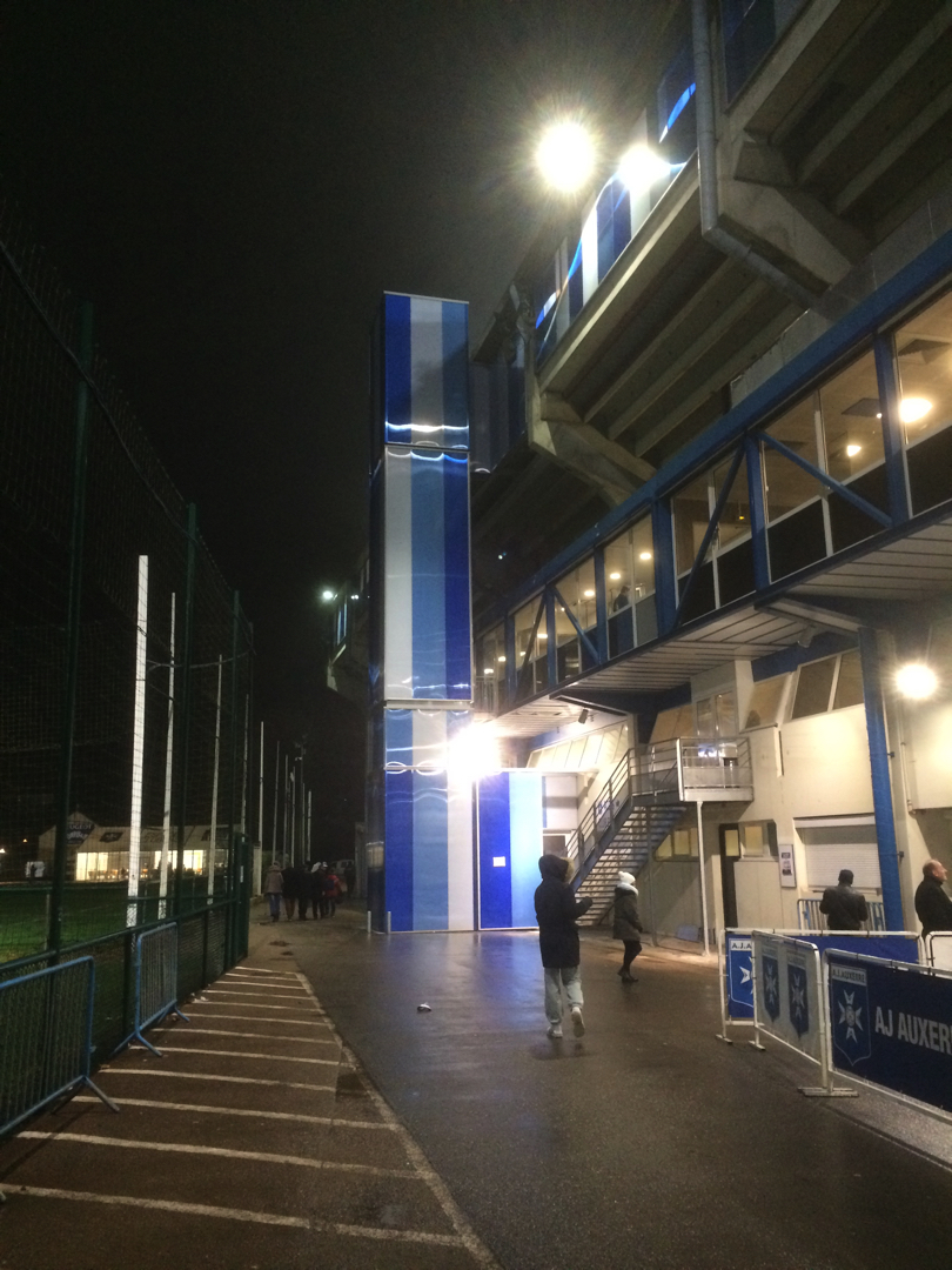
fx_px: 1063
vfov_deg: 61.7
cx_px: 476
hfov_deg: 48.2
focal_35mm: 29
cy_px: 635
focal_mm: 4.15
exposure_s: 1/25
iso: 320
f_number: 2.2
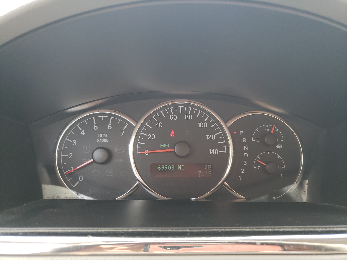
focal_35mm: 26
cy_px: 130
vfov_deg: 53.1
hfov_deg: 67.3
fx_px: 261
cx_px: 174
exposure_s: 1/120
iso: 61
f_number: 1.5
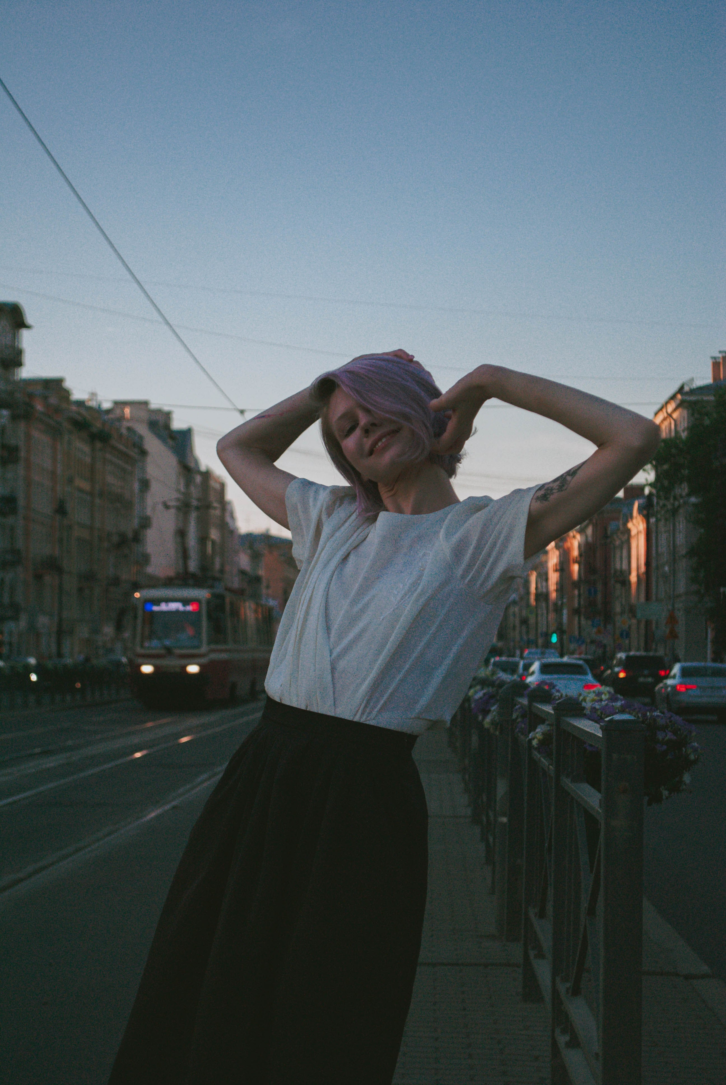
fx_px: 2488
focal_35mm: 82
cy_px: 542
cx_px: 363
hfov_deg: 16.6
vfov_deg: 24.6
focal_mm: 55
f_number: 5.6
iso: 800
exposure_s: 1/400
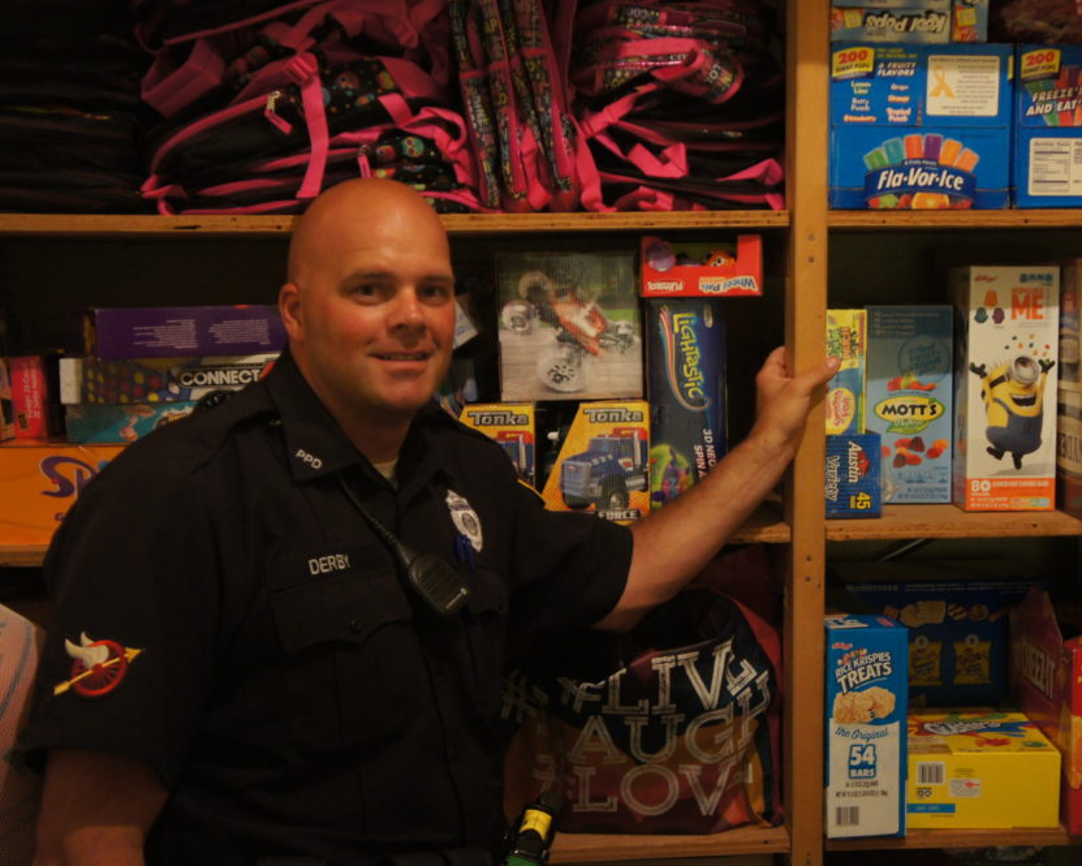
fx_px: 1665
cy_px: 433
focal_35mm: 52
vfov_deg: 29.1
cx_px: 646
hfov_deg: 35.9
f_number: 4.5
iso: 1600
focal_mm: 30
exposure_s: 1/15
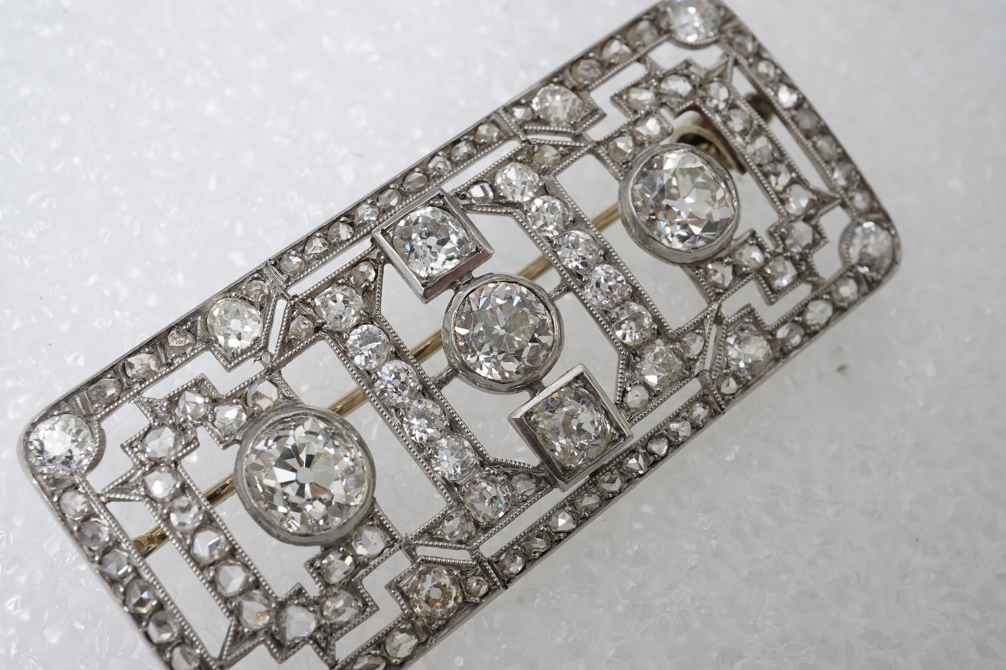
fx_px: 1257
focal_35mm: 45
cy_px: 335
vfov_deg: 29.9
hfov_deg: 43.6
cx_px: 503
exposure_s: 1/125
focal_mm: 30
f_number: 20
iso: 500
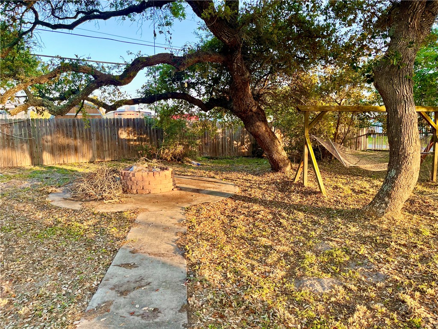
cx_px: 219
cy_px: 164
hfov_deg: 67.3
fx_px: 329
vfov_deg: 53.1
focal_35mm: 26
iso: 40
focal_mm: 5.1
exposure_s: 1/169
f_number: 1.6
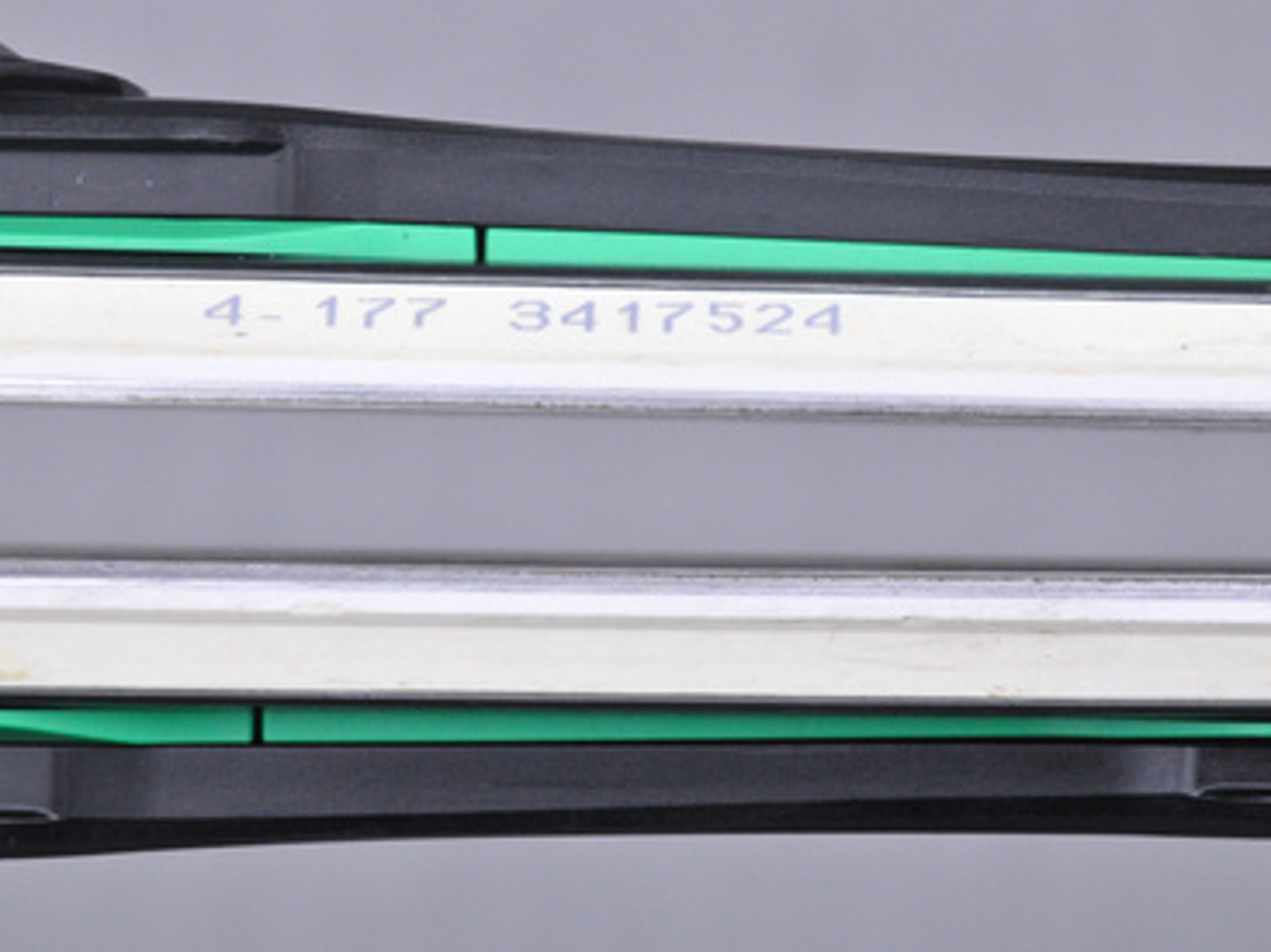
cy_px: 479
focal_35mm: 186
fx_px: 6812
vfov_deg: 8.0
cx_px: 727
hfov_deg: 10.7
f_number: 9.5
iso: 3200
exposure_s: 1/125
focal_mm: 105
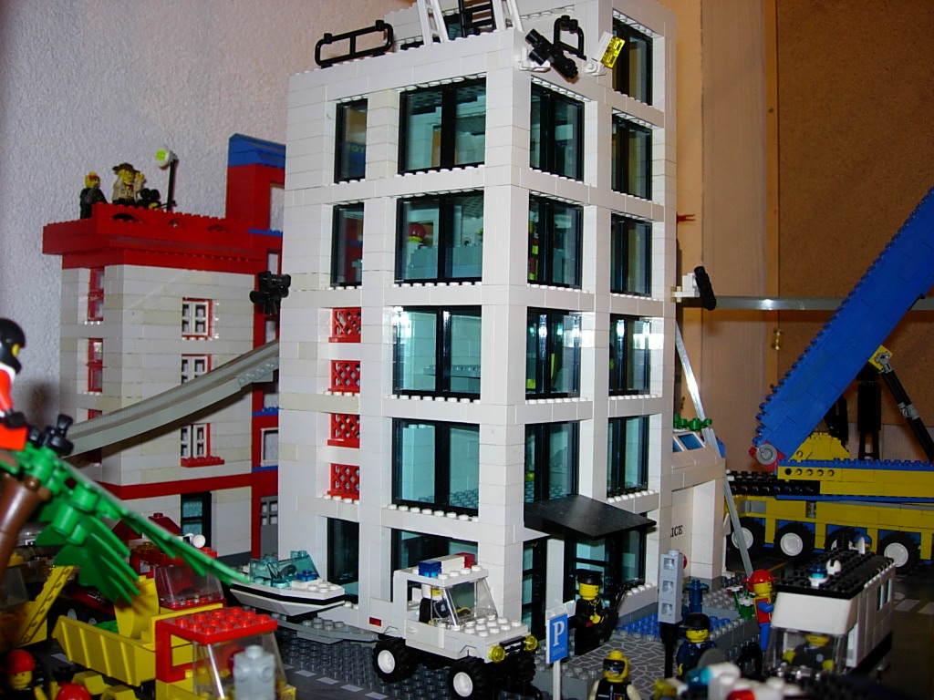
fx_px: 1025
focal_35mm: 38
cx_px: 467
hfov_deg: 49.0
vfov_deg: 37.7
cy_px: 350
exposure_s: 1/64
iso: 79
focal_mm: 7.8
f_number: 2.8
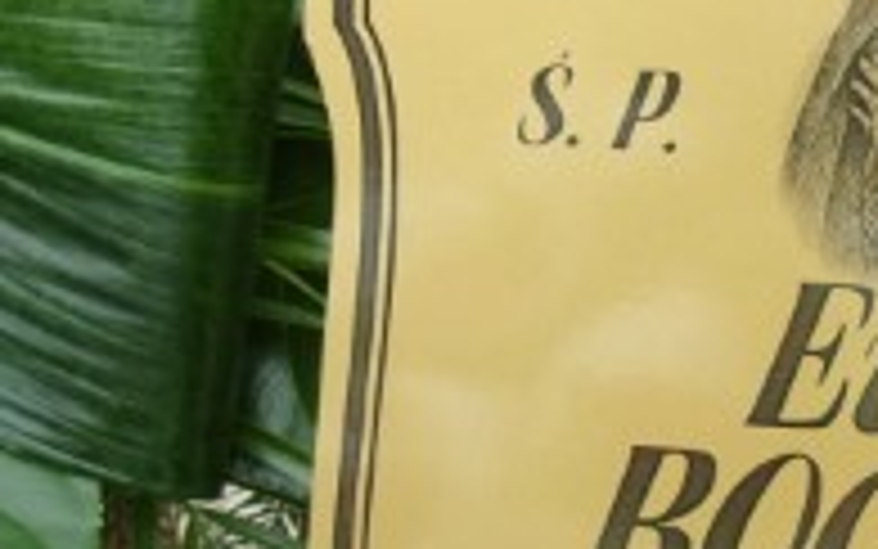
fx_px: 2250
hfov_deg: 21.8
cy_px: 428
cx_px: 720
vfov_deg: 13.9
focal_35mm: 94
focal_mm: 4.9
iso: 80
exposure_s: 1/210
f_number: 3
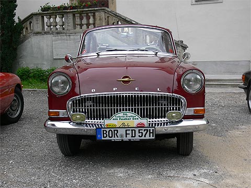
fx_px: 377
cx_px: 126
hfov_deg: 36.8
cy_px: 94
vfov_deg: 28.0
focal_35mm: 52
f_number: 4.5
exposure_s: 1/320
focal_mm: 11
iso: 100
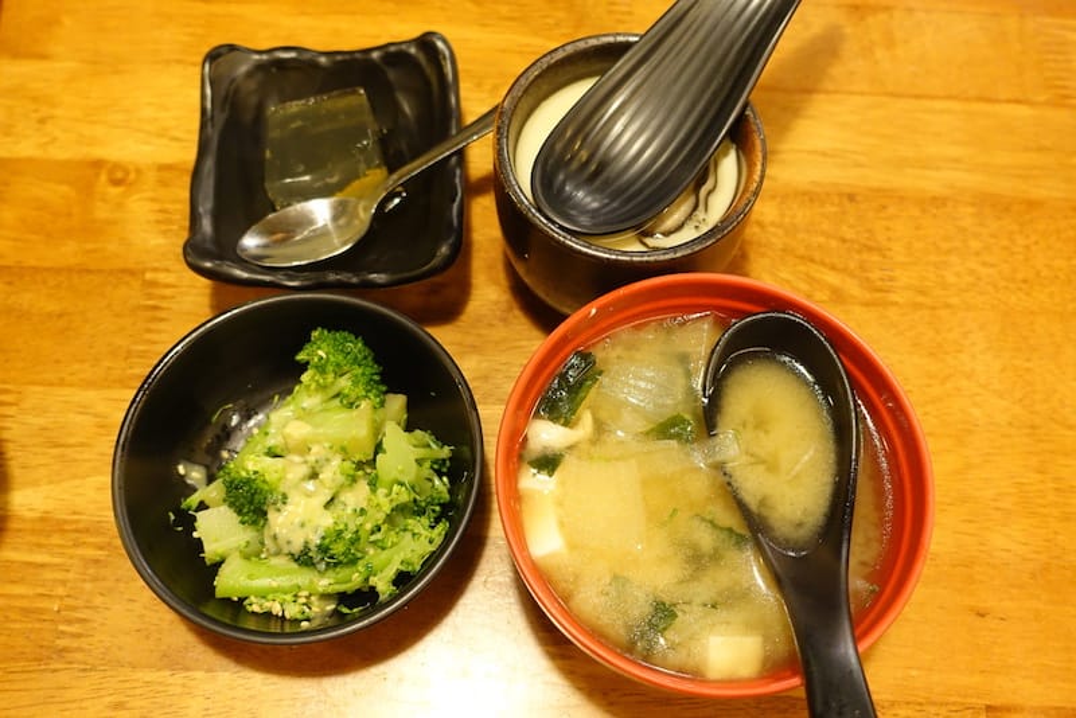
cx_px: 538
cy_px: 359
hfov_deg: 53.1
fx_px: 1076
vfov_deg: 36.9
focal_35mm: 36
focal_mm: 13.16
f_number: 2.8
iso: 800
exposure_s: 1/30
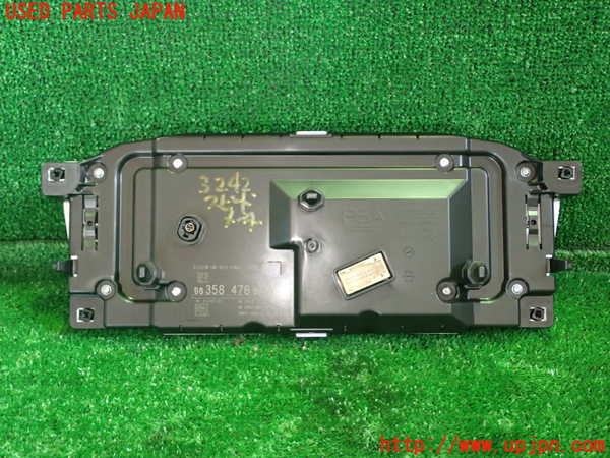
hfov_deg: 38.2
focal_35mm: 50
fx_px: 881
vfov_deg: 29.1
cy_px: 229
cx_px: 305
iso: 800
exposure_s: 1/20
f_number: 3.2
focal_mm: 9.01
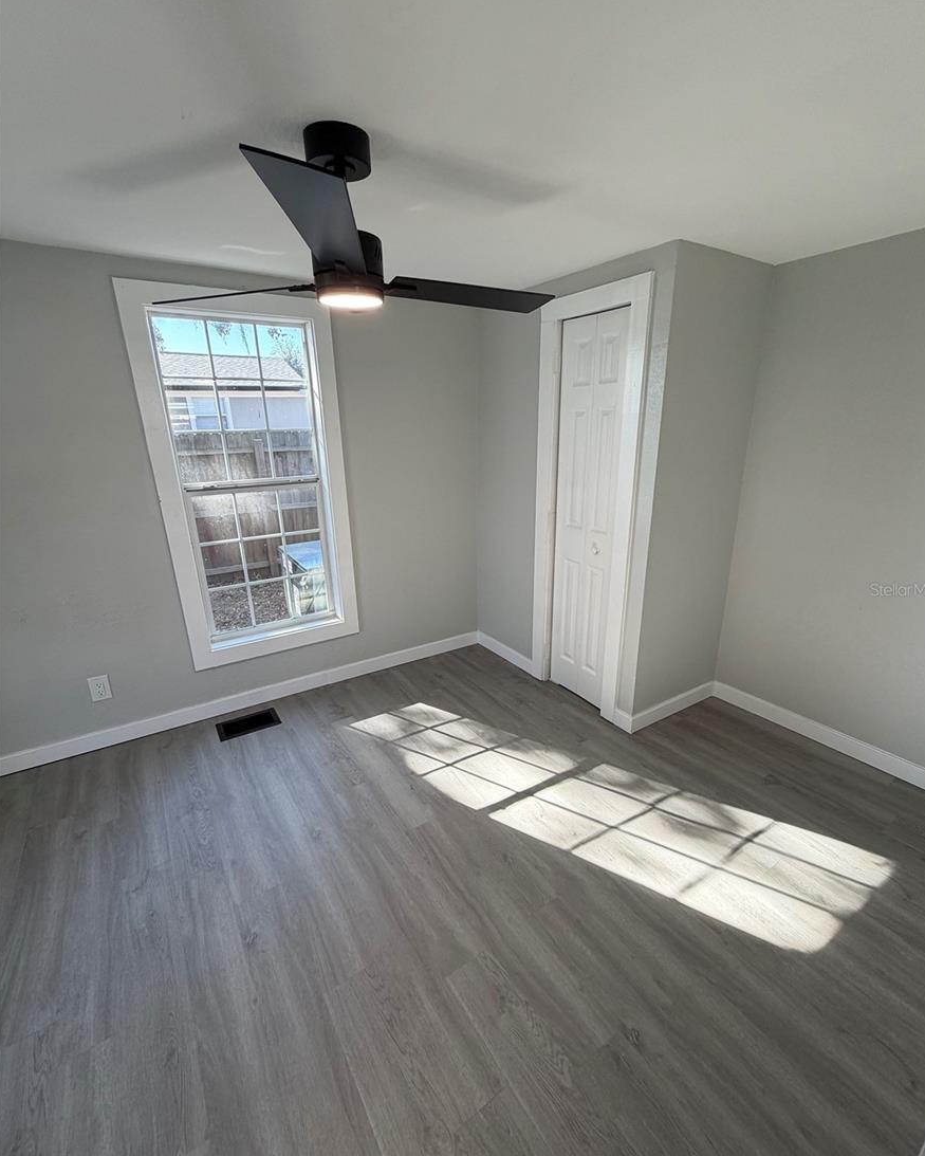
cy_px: 589
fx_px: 513
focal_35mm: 15
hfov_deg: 84.1
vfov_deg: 96.8
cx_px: 469
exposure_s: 1/121
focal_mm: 2.22
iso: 100
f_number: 2.2
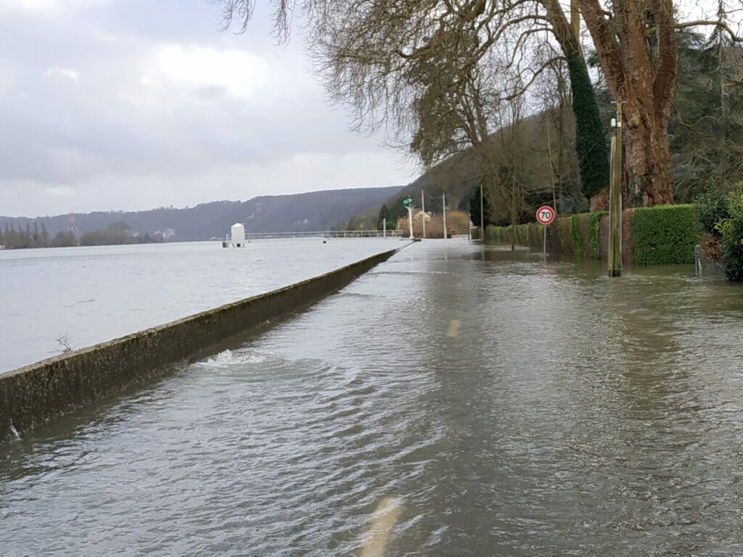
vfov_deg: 56.8
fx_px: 515
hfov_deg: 71.6
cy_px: 278
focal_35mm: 24
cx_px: 372
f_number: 1.9
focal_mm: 3.94
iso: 200
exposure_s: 1/543
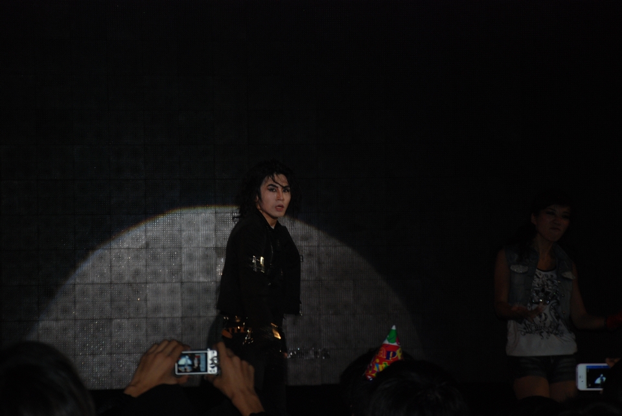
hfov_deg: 15.2
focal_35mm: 135
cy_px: 208
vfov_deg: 10.2
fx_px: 2335
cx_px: 311
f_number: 5.6
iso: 400
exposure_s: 1/60
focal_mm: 90
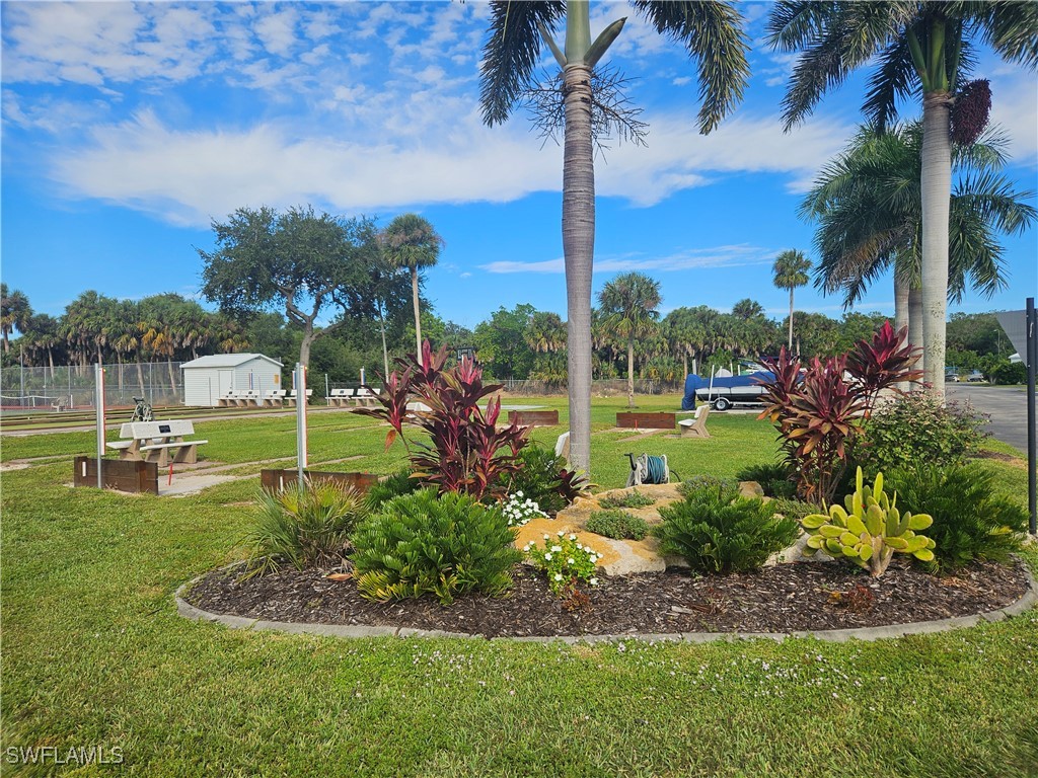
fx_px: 690
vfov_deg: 58.9
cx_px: 519
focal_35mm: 23
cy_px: 389
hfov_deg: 73.9
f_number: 1.8
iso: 25
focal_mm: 5.4
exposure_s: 1/1899
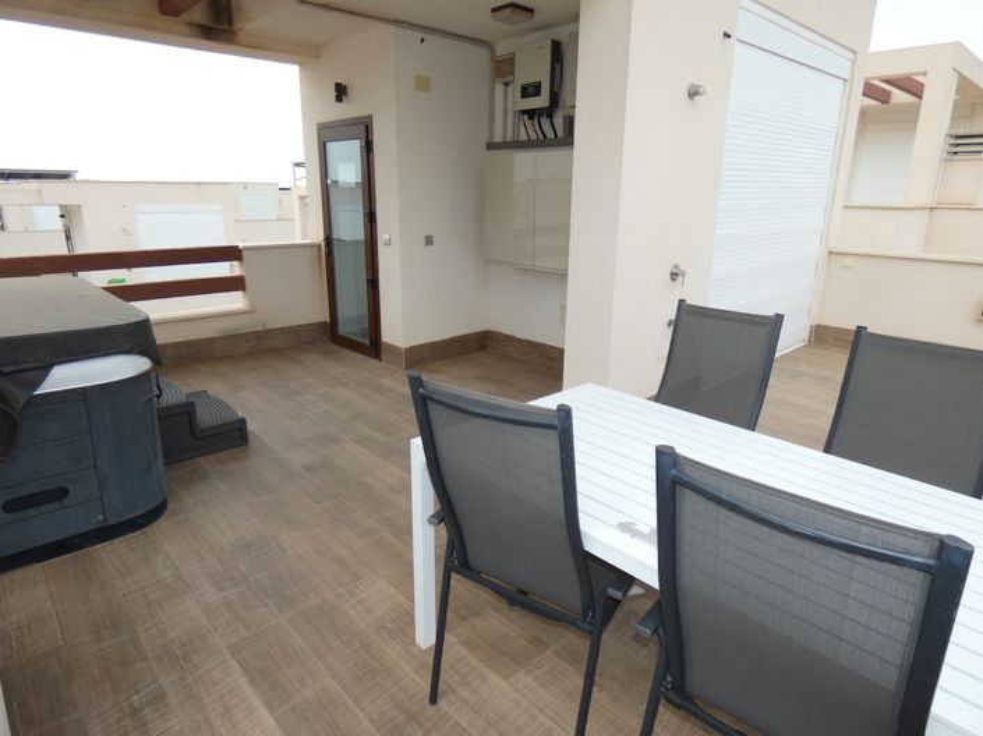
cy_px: 368
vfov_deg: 65.9
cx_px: 492
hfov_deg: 81.8
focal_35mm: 20
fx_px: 568
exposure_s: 1/500
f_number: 2.8
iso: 80
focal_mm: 3.6
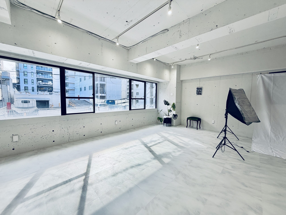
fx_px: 116
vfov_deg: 85.7
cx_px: 143
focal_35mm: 14
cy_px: 108
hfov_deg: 102.1
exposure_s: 1/227
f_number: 2.2
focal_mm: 2.22
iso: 40
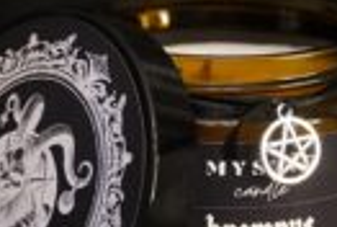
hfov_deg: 8.4
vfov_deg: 5.6
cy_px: 95
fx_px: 2295
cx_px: 208
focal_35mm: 245
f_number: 4
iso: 6400
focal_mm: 51
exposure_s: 1/100
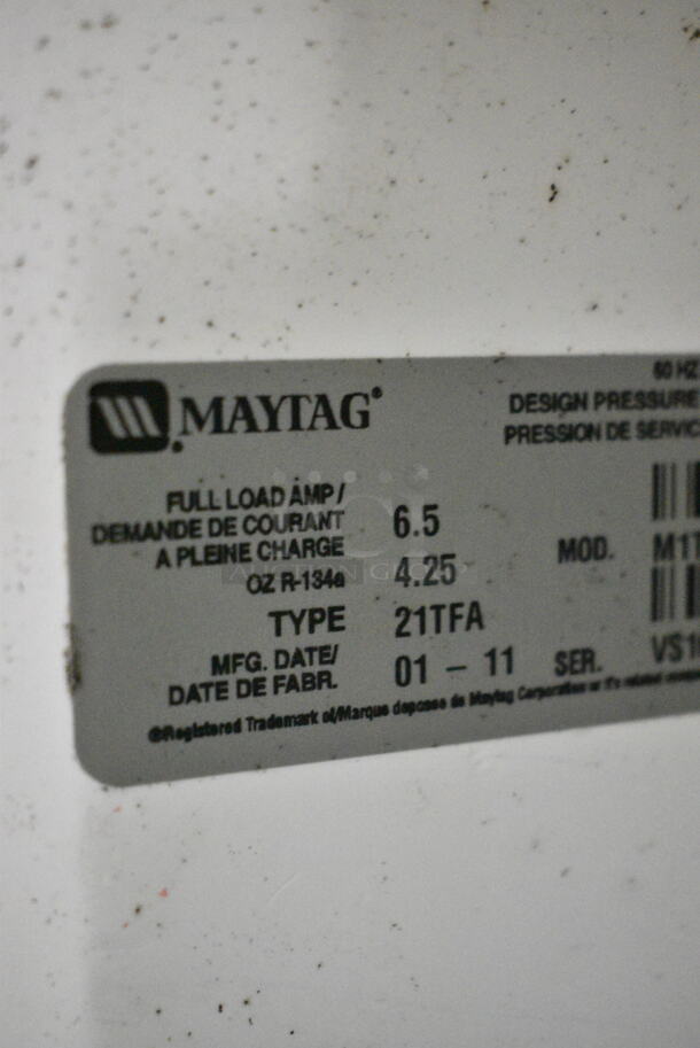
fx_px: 1485
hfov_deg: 26.5
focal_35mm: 51
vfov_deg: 38.9
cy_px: 524
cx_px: 350
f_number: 4.5
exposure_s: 1/50
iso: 11400
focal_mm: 34
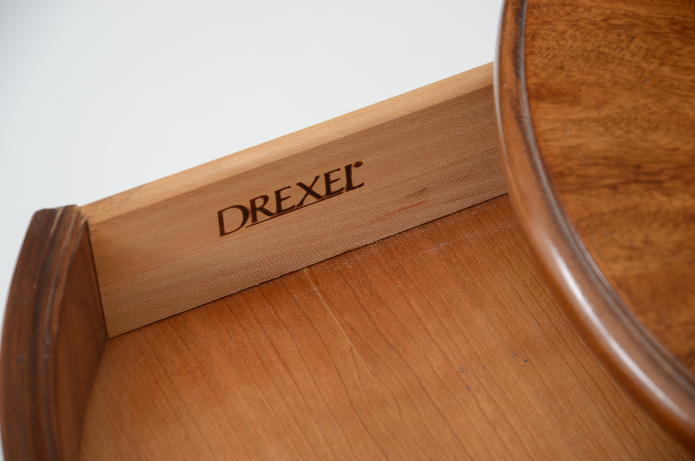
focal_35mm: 158
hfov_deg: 13.1
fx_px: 3034
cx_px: 348
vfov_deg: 8.7
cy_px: 230
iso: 200
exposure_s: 1/100
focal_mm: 105
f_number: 6.3
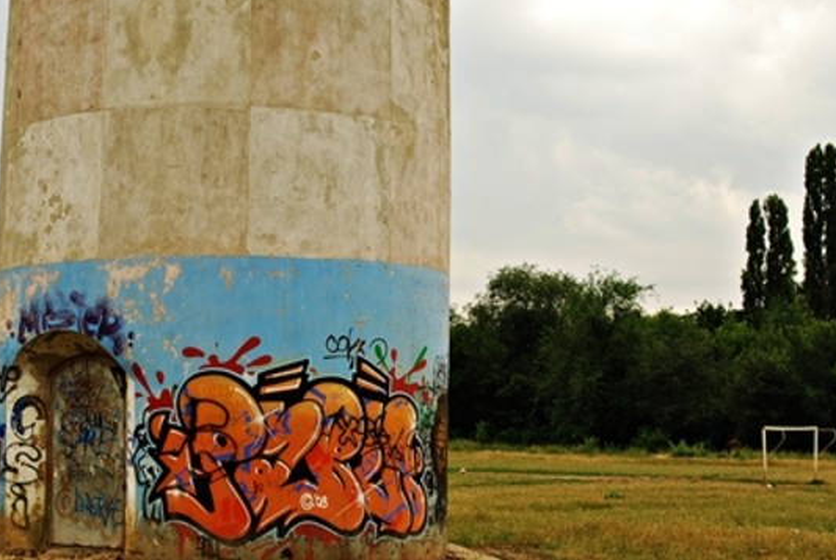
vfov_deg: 21.6
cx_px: 276
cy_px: 340
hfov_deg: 31.6
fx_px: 1465
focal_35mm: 63
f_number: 8
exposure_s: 1/125
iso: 100
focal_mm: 28
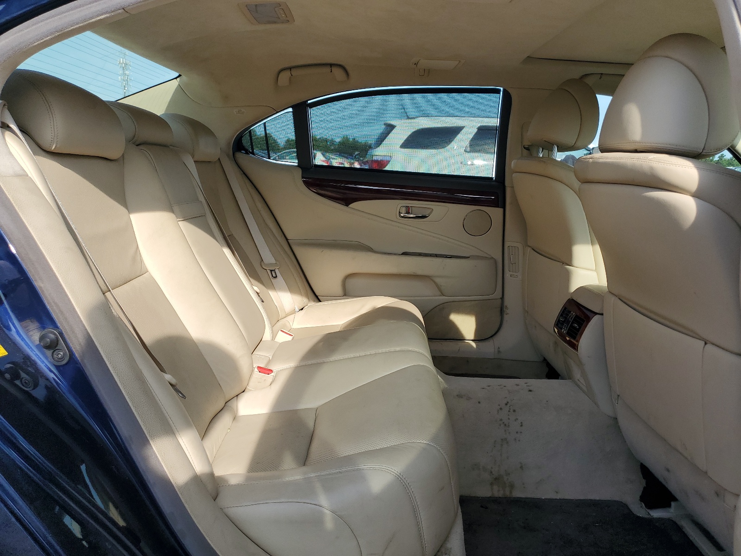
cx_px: 370
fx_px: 557
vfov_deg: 53.1
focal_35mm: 26
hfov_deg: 67.3
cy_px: 278
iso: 50
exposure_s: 1/1429
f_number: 1.5
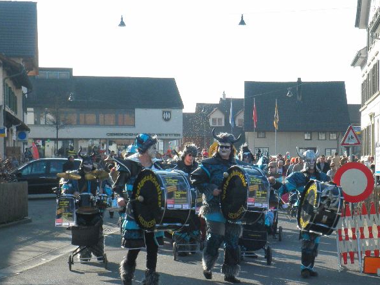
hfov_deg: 27.3
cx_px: 244
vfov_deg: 20.6
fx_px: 779
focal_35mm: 71
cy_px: 194
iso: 80
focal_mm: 7.3
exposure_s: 1/80
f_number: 10
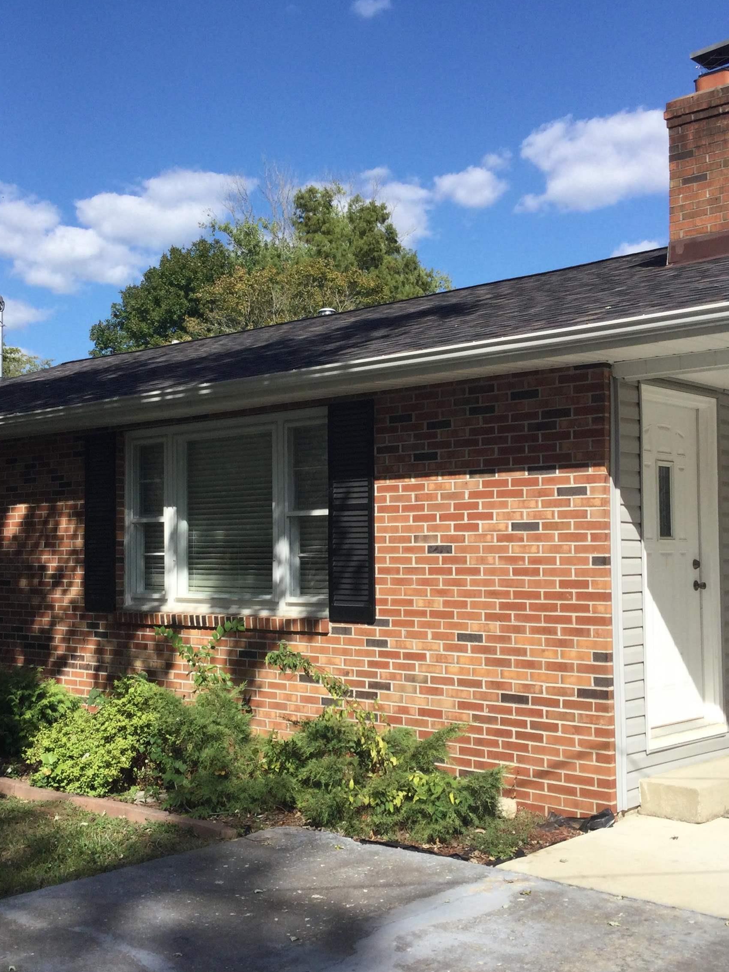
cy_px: 484
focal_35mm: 42
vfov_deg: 44.8
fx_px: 1179
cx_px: 312
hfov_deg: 34.3
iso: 25
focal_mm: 3.3
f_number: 2.4
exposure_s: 1/1274
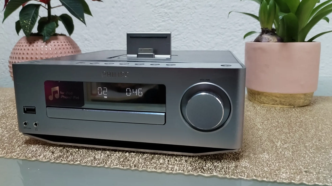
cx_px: 169
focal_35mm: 29
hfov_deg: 66.1
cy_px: 76
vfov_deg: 40.0
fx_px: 255
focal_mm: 4.75
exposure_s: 1/30
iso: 419
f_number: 1.8
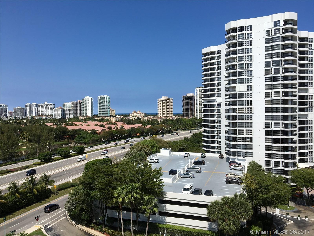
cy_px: 118
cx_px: 157
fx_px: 263
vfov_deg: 48.2
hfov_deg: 61.7
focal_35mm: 29
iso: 25
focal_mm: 4.15
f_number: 2.2
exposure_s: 1/2959
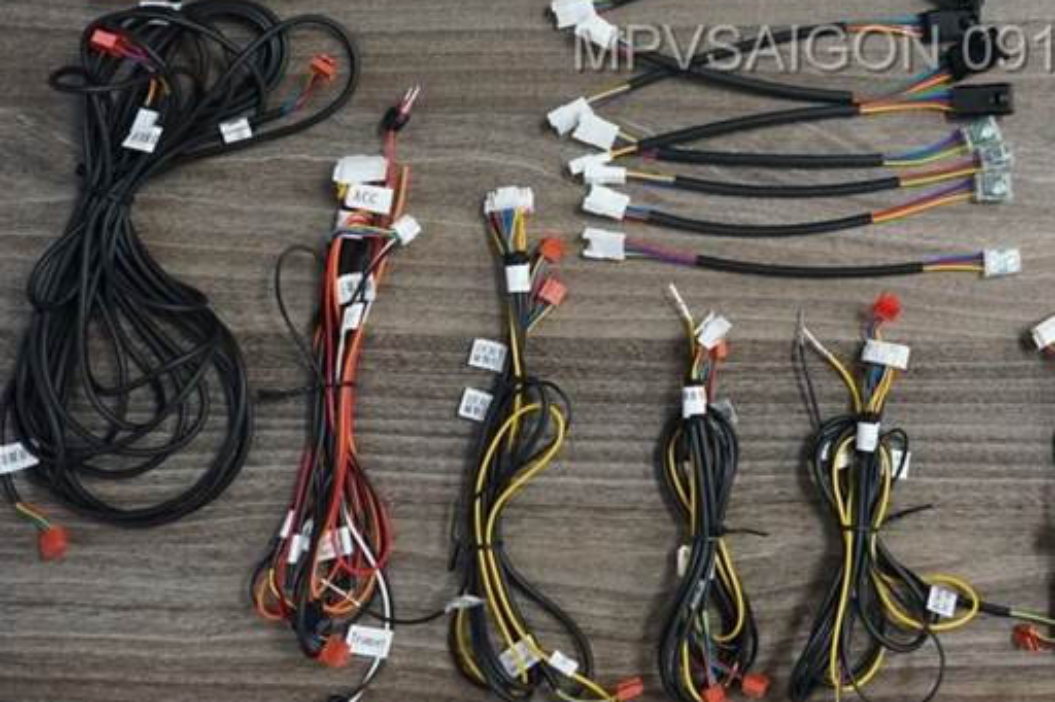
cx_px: 940
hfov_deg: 32.8
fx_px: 1699
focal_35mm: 58
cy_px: 51
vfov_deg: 22.7
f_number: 7.1
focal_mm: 29
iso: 3200
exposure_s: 1/60
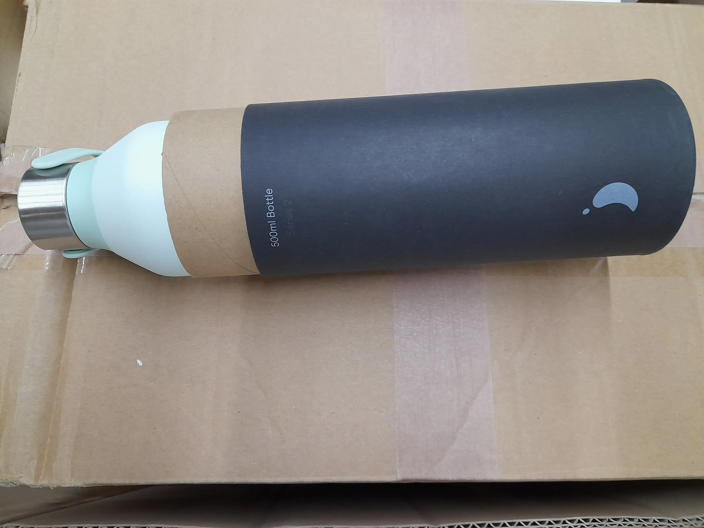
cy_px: 264
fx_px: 508
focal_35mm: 25
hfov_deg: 69.4
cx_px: 352
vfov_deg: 54.9
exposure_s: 1/30
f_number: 2
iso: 250
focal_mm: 4.6
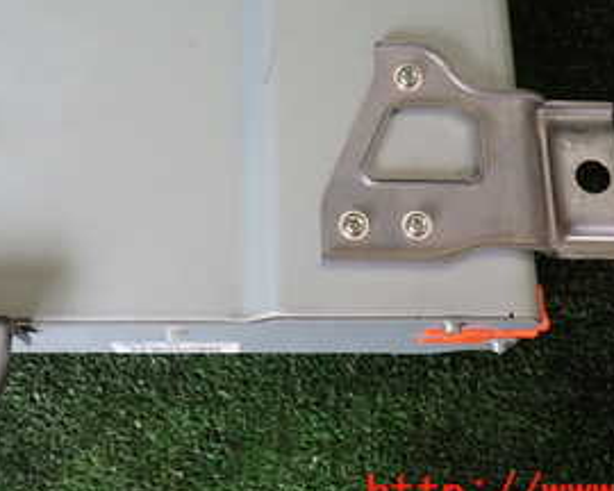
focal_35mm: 65
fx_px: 1181
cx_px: 198
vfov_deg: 22.7
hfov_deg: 28.9
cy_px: 14
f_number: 2.3
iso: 200
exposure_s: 1/60
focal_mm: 5.4
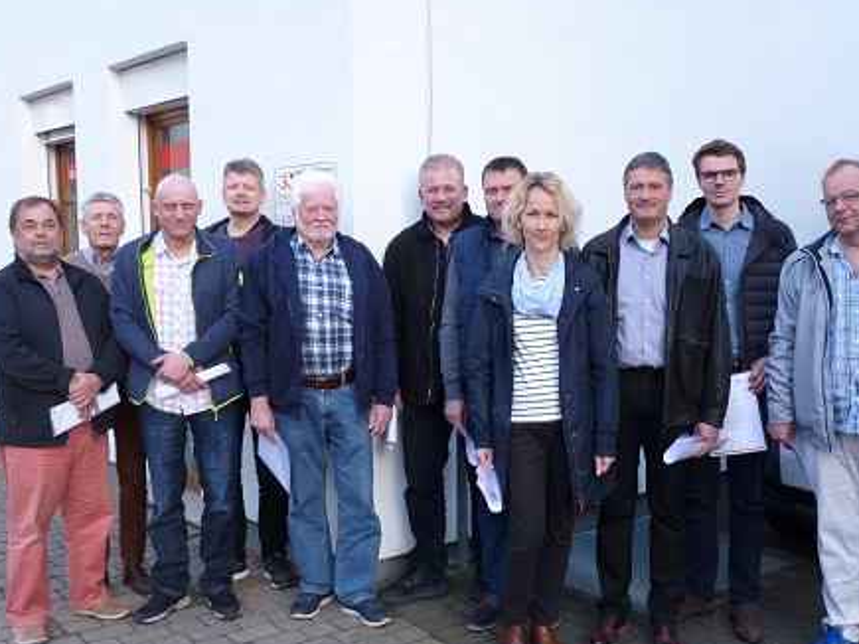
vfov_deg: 35.9
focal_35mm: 40
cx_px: 480
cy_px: 358
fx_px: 992
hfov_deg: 46.7
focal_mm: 6
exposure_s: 1/30
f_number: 3
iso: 80
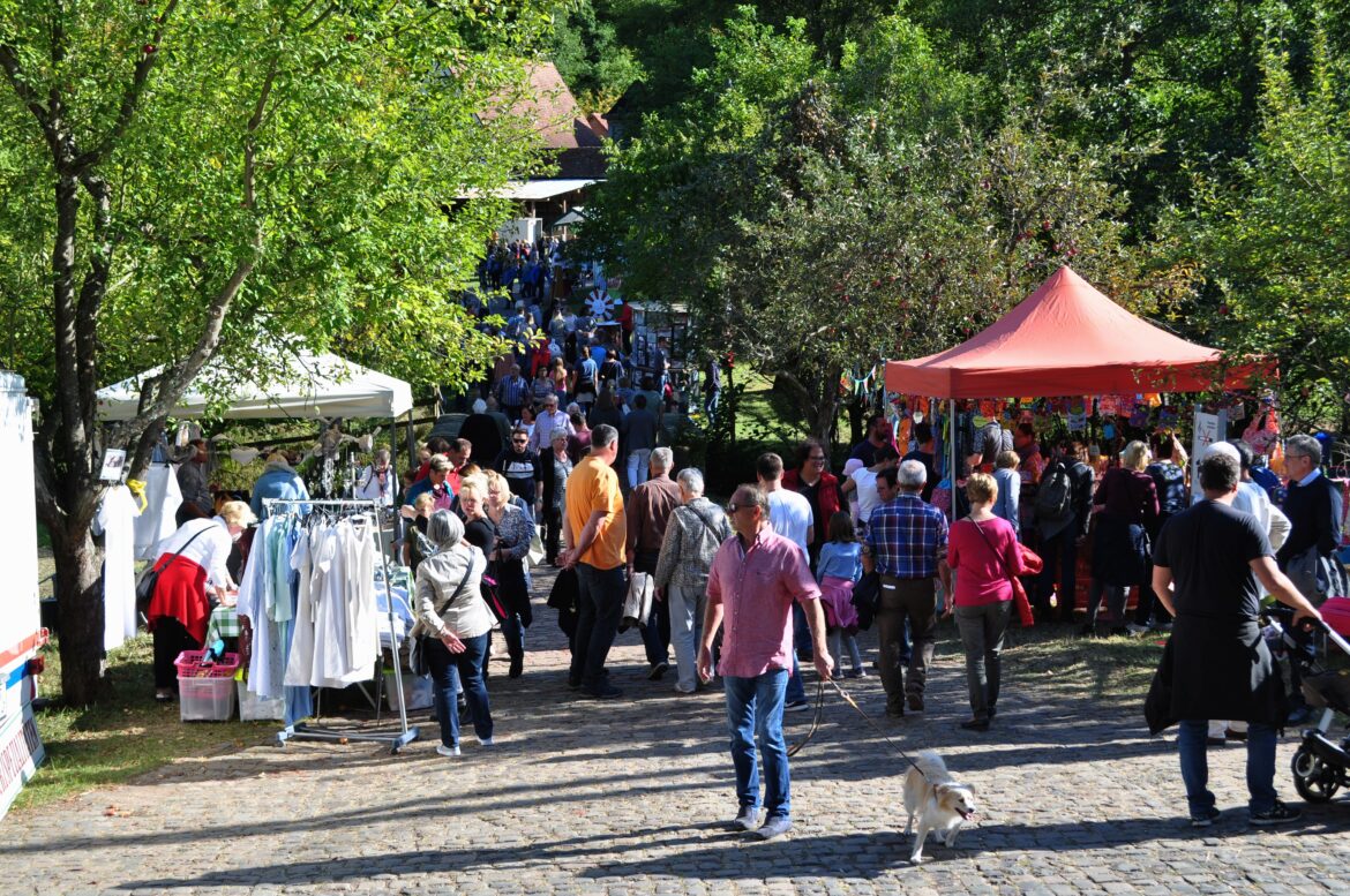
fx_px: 1910
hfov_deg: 38.9
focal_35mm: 51
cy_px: 448
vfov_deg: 26.4
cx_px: 675
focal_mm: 34
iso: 200
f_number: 6.3
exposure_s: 1/200
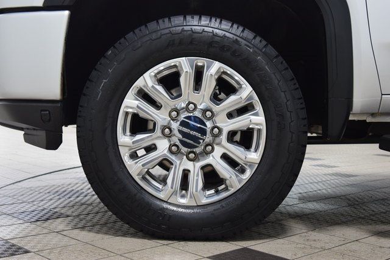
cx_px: 195
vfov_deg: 25.8
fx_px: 569
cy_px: 130
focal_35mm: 52
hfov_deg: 37.8
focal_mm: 35
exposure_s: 1/60
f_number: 5
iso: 1600
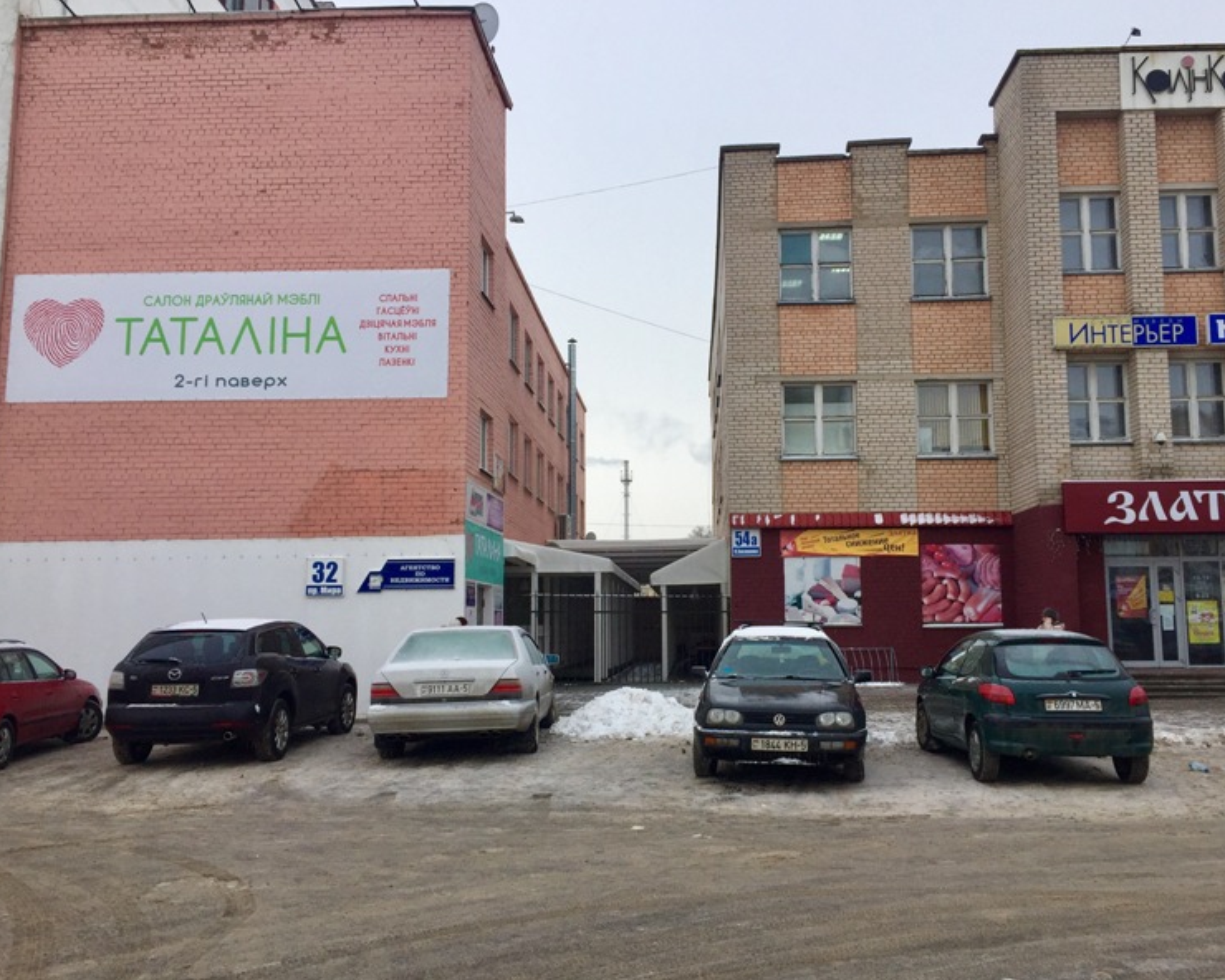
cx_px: 654
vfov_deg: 47.1
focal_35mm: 31
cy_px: 487
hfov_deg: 57.1
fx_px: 1124
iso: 32
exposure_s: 1/282
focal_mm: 4.15
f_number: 2.2
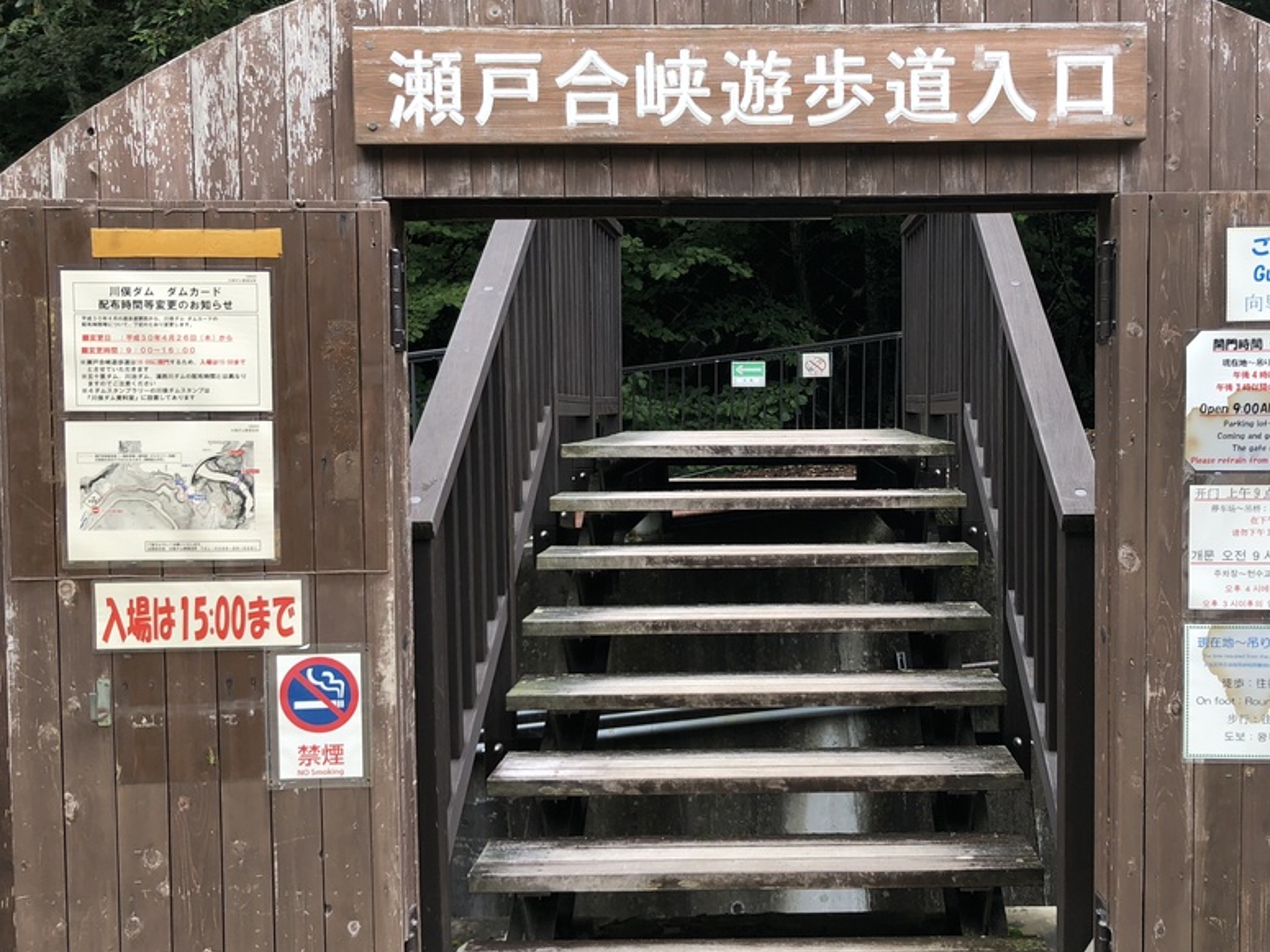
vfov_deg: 38.7
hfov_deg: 49.6
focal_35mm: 37
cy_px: 474
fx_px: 1357
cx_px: 798
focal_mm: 3.99
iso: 20
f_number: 1.8
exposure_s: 1/276
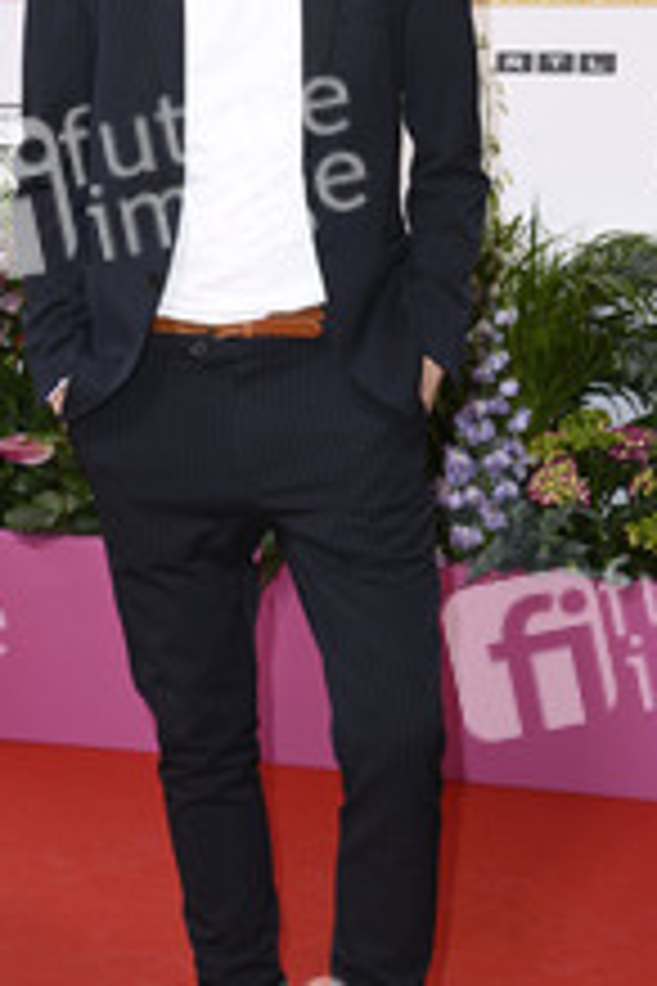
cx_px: 266
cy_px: 410
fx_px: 2600
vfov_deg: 21.4
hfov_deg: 14.4
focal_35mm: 95
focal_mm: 52
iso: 500
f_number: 5.6
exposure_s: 1/250
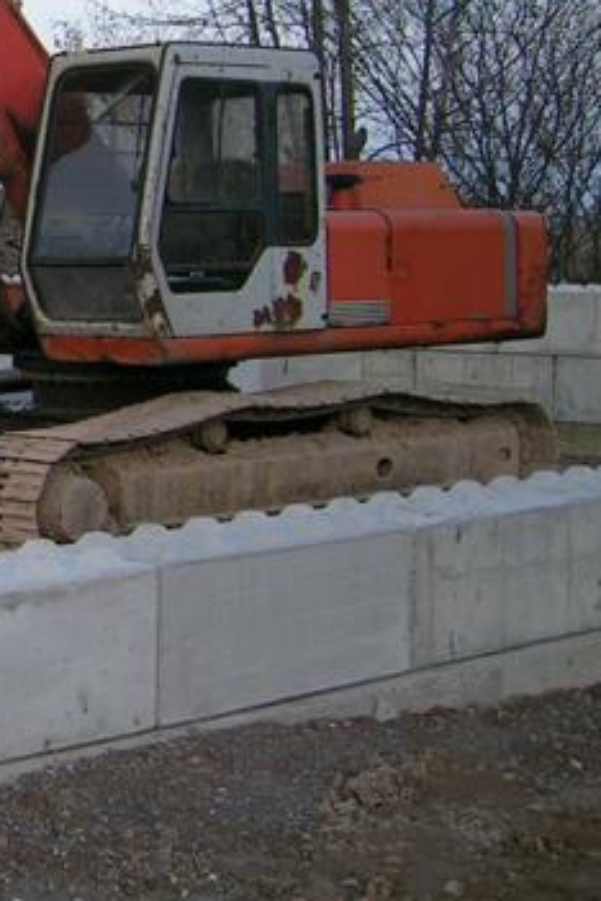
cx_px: -406
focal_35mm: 83
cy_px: 287
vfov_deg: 24.3
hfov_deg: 14.8
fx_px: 2078
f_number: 2.8
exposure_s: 1/259
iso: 50
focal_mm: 5.4
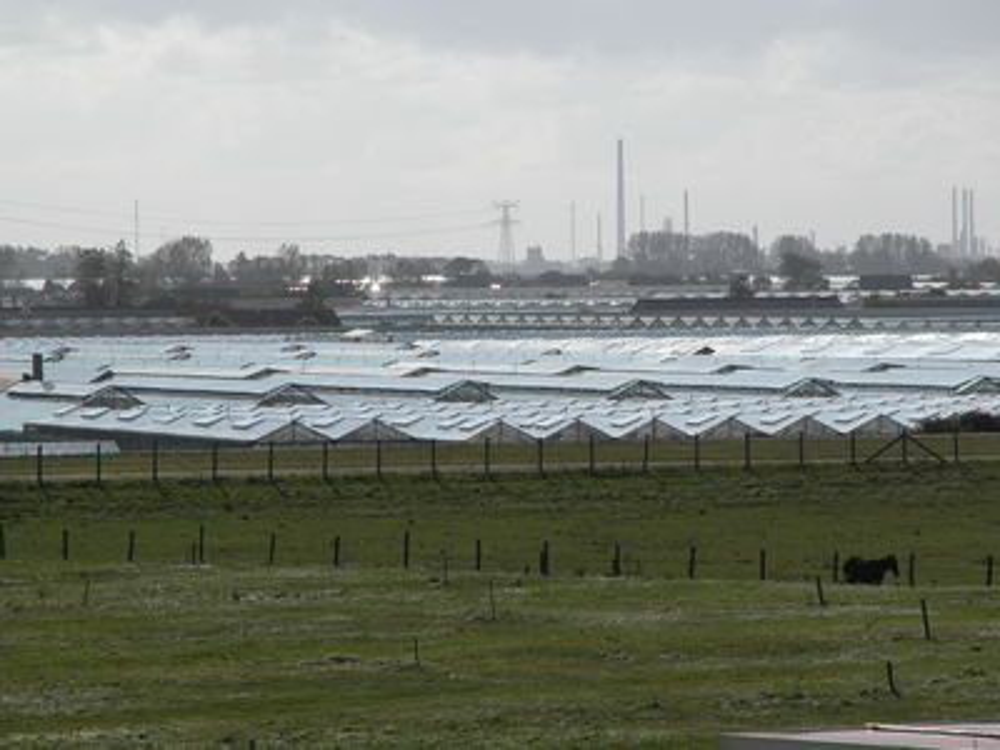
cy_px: 375
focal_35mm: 276
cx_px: 500
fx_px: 7973
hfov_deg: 7.2
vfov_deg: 5.4
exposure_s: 1/699
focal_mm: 71.2
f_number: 7.4
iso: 100
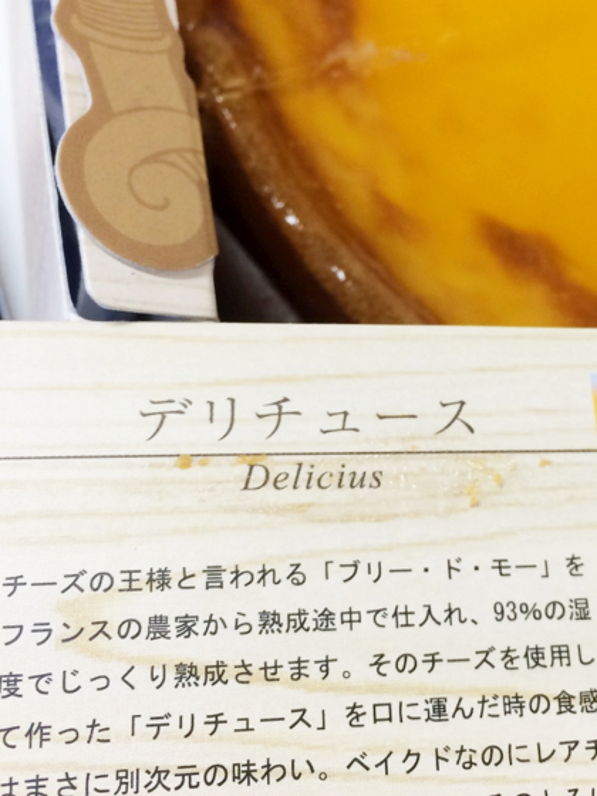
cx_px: 476
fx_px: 1219
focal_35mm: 53
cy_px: 354
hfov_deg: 27.0
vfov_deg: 36.1
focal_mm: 4.15
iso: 50
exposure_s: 1/30
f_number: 2.2
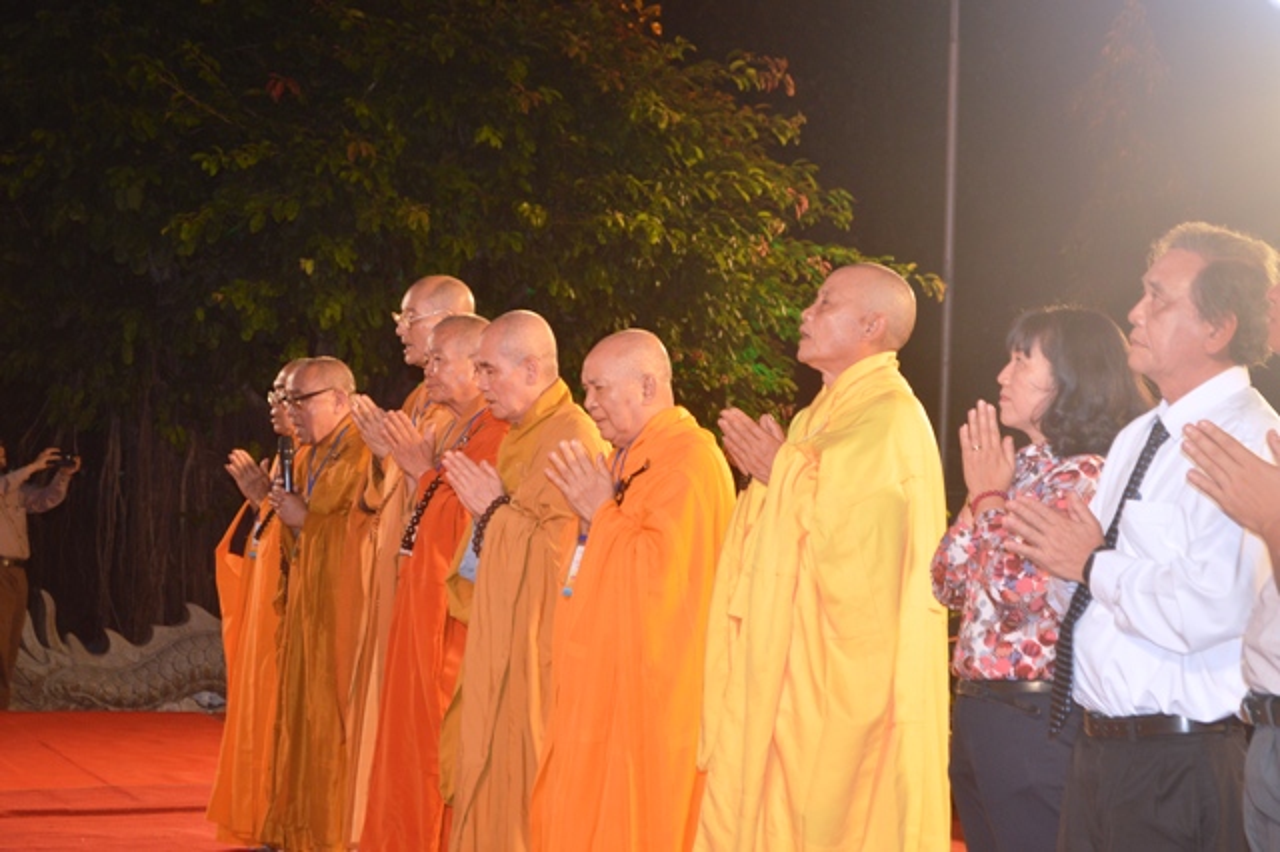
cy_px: 426
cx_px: 640
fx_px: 2559
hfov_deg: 28.1
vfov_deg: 18.9
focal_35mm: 72
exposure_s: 1/60
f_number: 5.6
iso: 400
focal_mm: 48
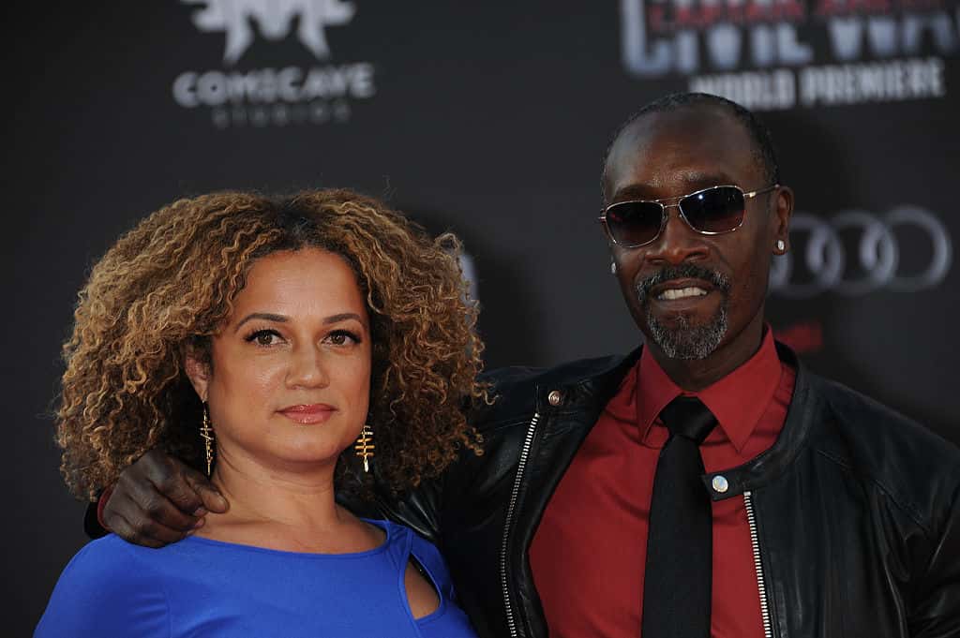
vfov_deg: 7.2
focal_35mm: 190
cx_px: 480
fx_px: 5062
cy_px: 319
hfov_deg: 10.8
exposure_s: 1/320
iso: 640
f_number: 7.1
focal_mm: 190
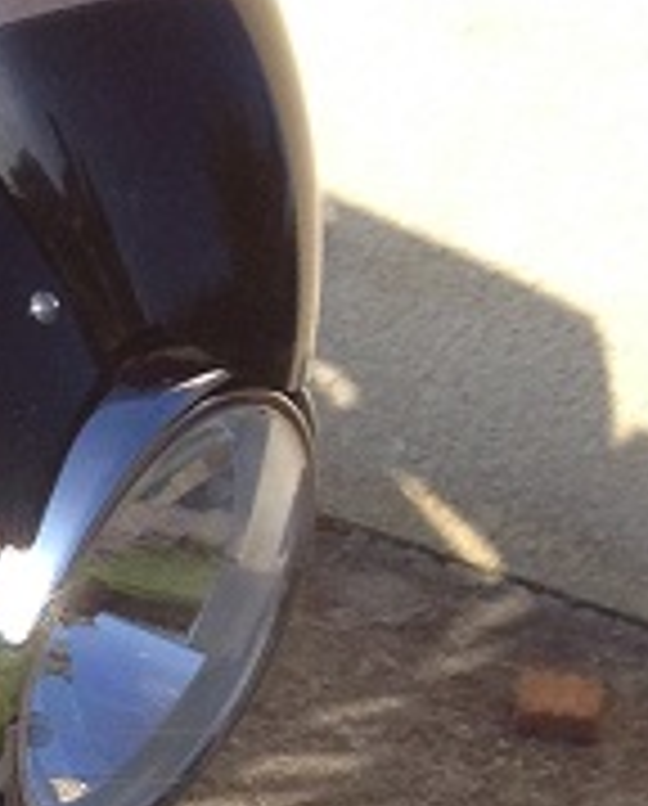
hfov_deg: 7.4
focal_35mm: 195
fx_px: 4659
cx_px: -968
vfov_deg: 9.6
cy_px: 1184
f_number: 2.4
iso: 50
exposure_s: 1/951
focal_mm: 4.28
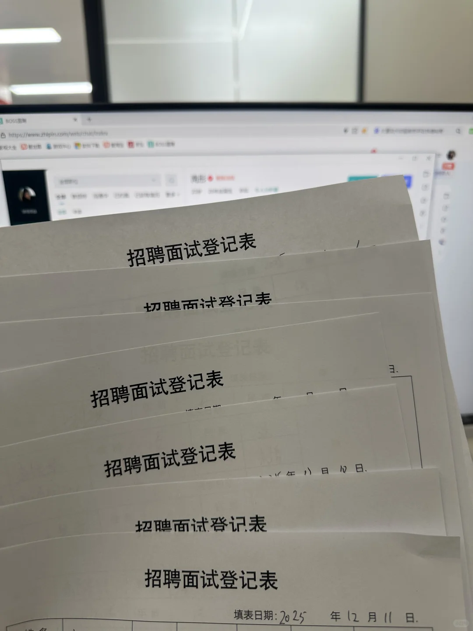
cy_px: 316
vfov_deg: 71.6
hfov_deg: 56.8
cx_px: 236
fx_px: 437
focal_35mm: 24
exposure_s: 1/100
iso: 64
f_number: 1.78
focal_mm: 6.86
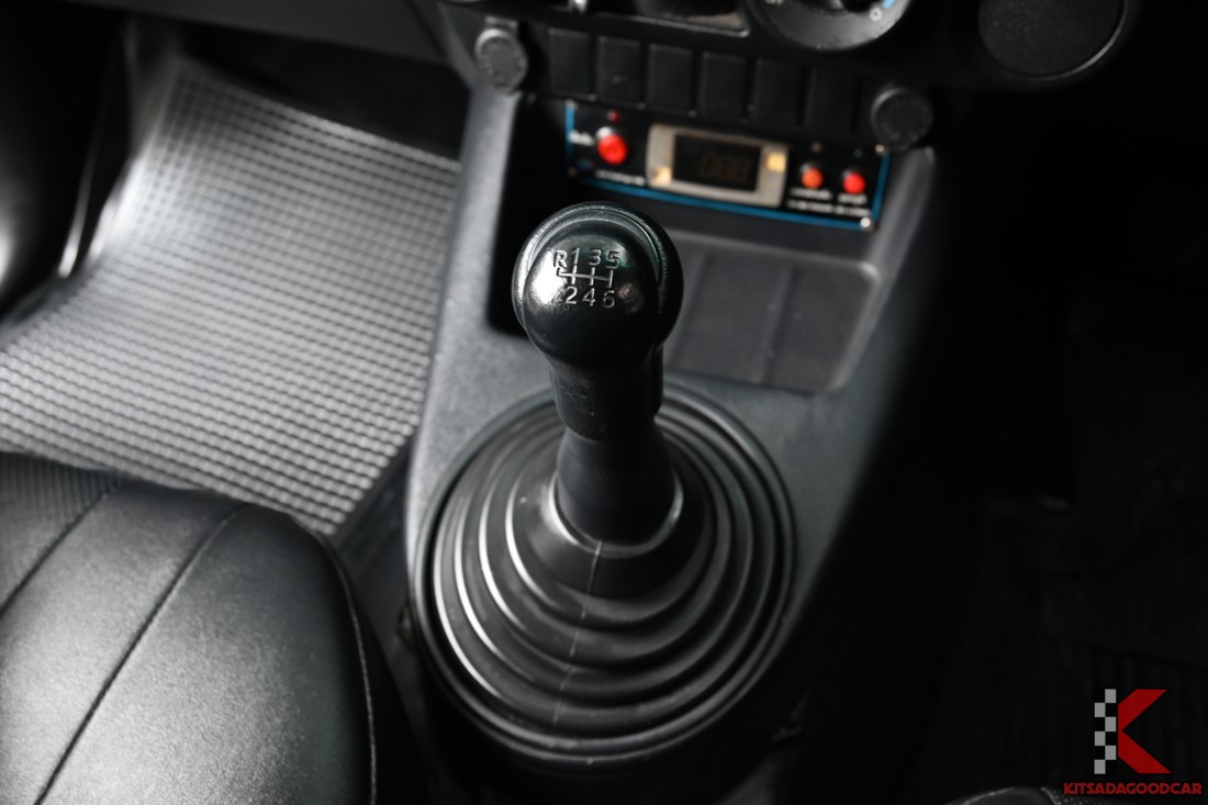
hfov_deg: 57.2
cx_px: 604
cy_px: 402
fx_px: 1107
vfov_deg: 40.0
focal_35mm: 33
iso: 640
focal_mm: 33
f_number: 6.3
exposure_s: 1/50
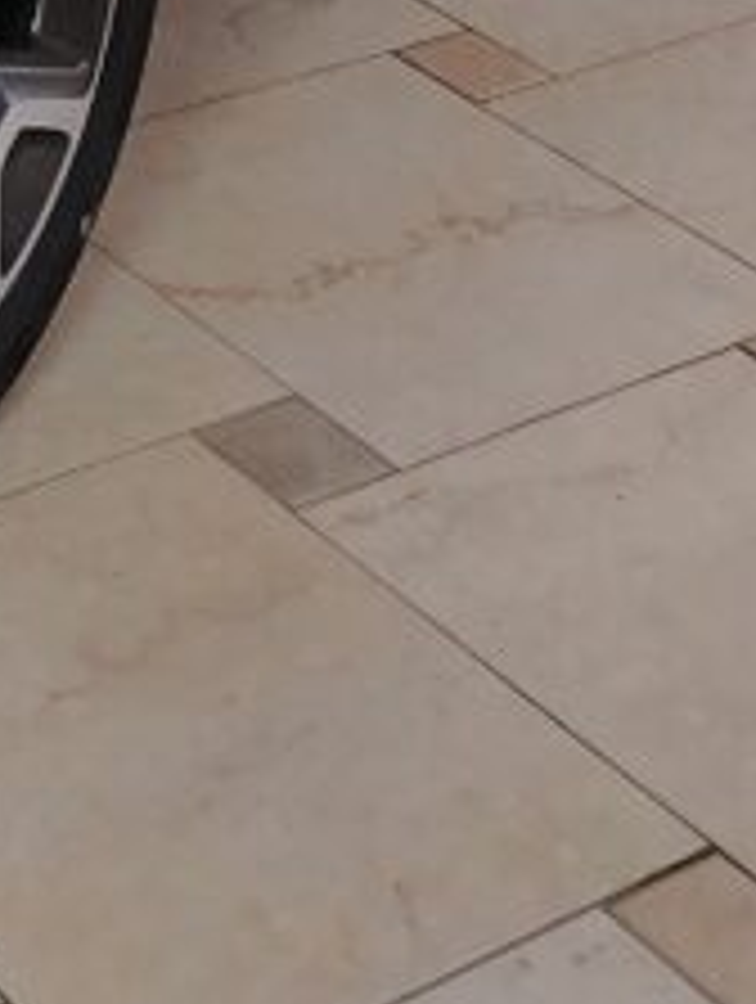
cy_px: -1013
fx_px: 3194
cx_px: -536
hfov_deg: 12.5
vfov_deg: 14.7
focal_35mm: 110
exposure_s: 1/50
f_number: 1.75
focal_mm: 5.25
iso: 233
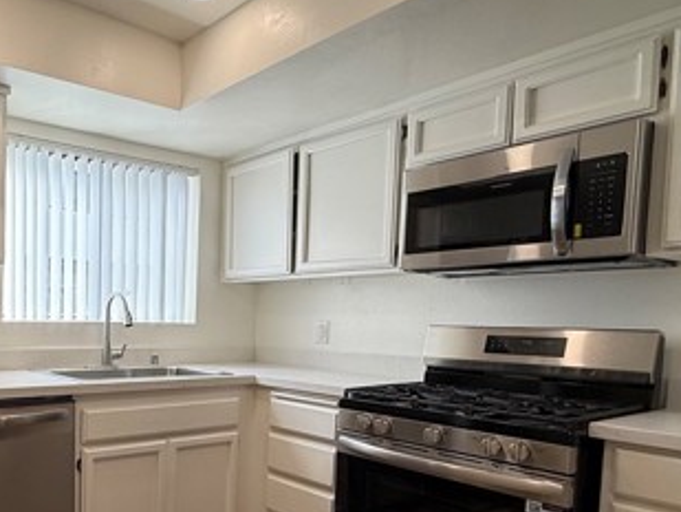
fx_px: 571
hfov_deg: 56.3
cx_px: 119
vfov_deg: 47.2
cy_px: 355
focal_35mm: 29
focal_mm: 2.22
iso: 64
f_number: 2.2
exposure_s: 1/274
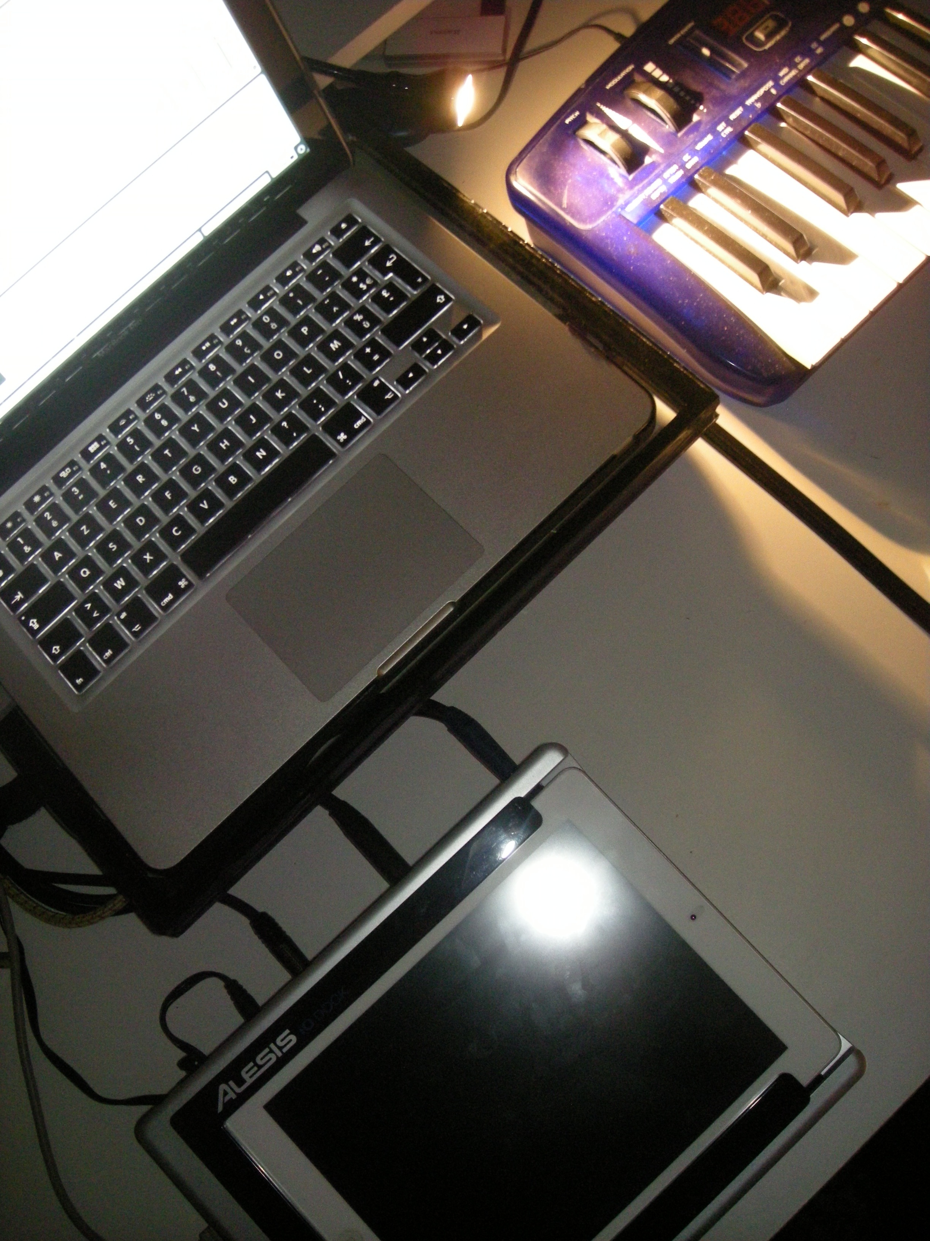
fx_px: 1254
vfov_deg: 52.6
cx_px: 465
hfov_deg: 40.7
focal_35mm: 35
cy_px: 620
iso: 400
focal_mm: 5.7
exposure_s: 1/8
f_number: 2.8
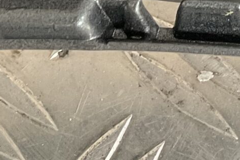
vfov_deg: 8.0
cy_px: -164
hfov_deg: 12.4
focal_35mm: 163
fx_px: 1087
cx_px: 272
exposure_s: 1/60
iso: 200
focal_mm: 3
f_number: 1.8
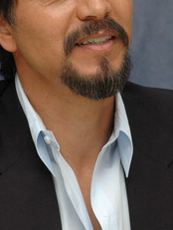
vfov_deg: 7.1
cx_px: 88
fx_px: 1854
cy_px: 62
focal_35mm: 279
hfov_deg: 5.3
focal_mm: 112
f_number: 7.1
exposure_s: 1/1000
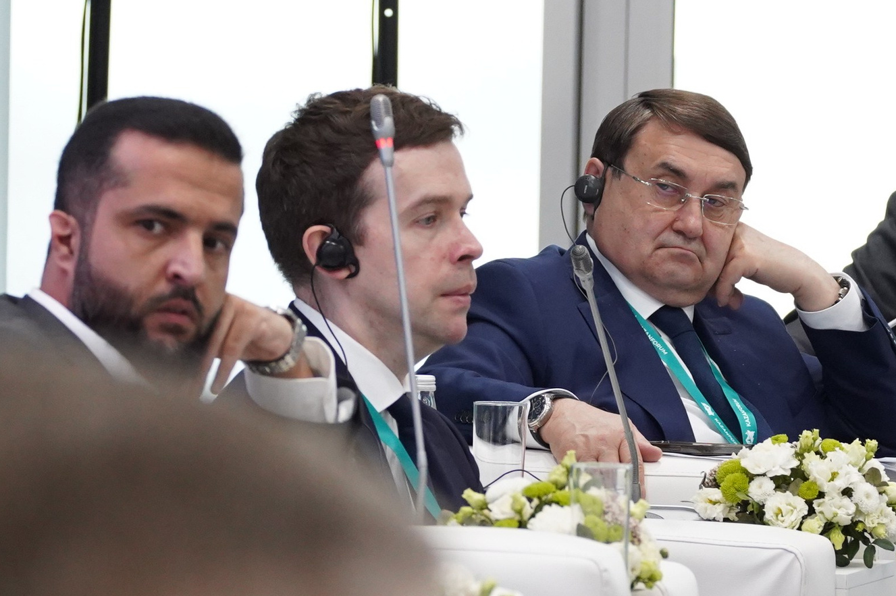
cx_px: 622
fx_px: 10073
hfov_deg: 5.1
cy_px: 385
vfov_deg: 3.4
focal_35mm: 405
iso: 3200
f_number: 5.6
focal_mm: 140
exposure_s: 1/200
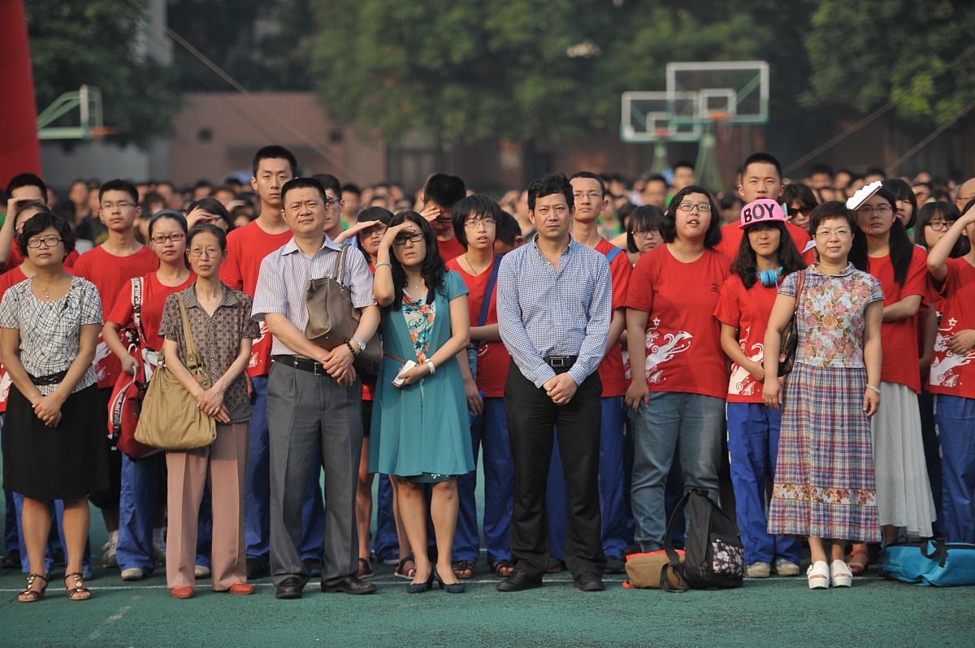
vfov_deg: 10.1
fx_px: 3653
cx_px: 488
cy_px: 324
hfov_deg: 15.2
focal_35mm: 135
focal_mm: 135
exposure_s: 1/1600
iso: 200
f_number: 2.8
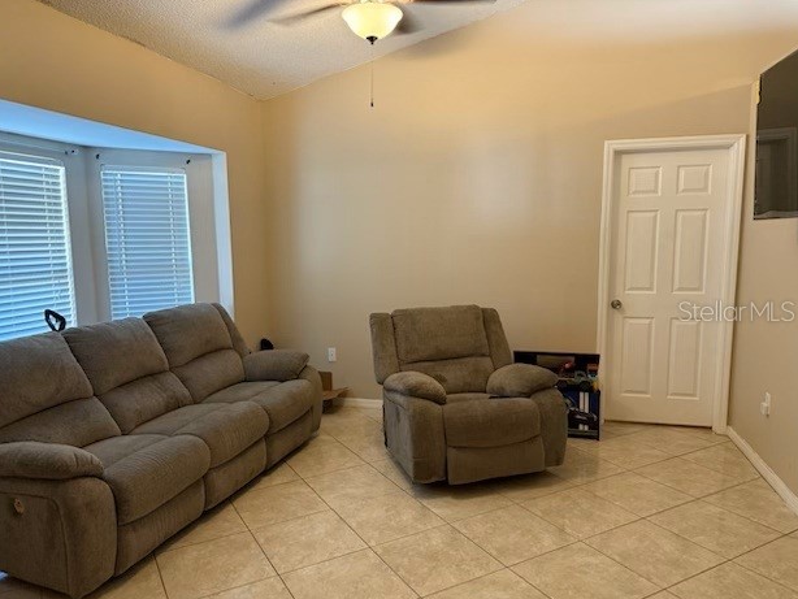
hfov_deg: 69.3
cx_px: 385
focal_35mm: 25
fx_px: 577
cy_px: 311
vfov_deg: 54.9
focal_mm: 6.76
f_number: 1.78
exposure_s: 1/60
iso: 400
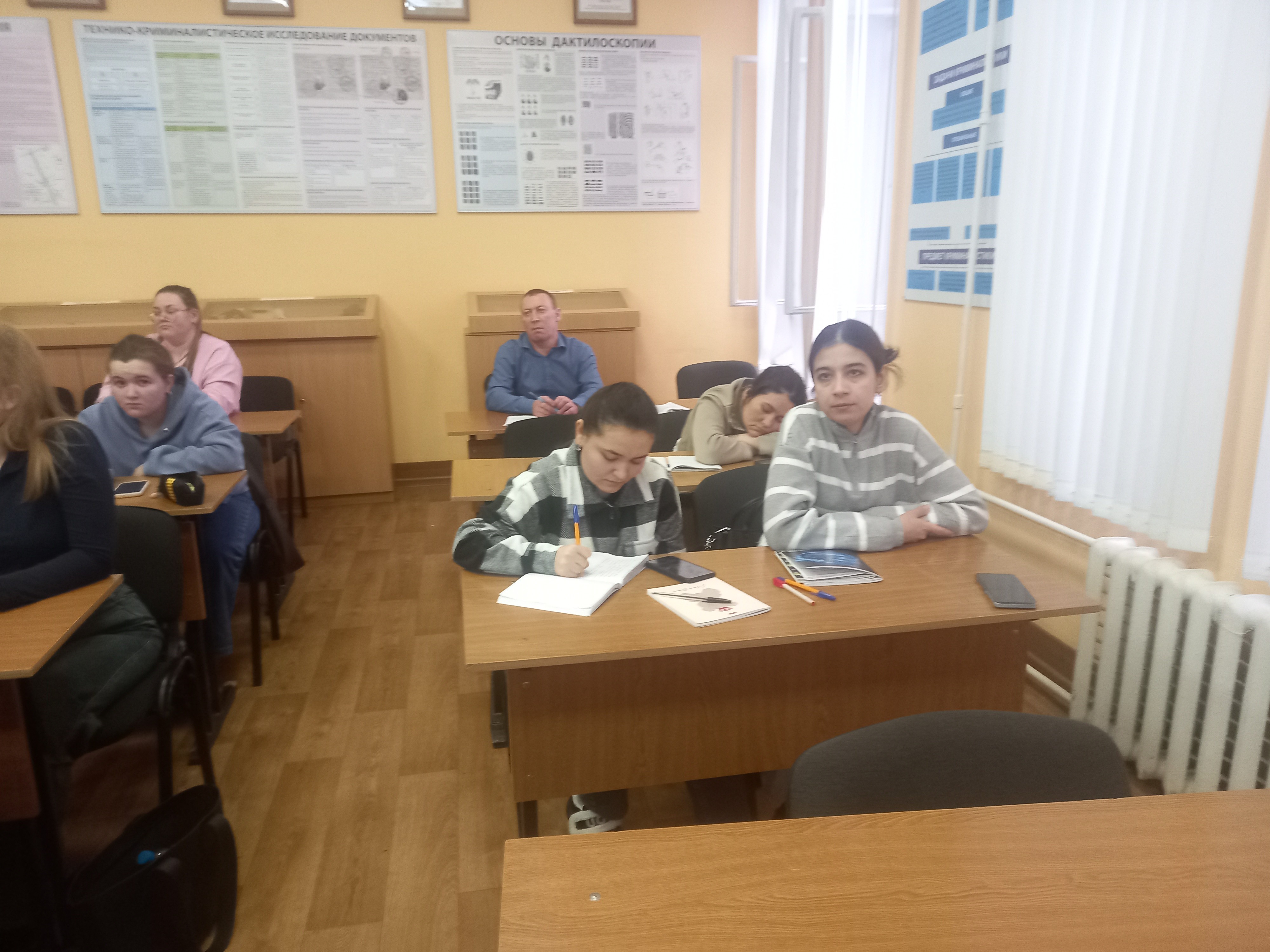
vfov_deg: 54.9
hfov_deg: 69.4
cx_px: 635
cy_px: 476
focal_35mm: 25
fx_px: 917
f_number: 2
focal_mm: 4.6
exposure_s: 1/24
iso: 400
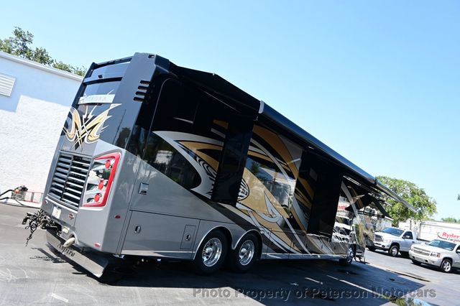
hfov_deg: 73.8
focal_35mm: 24
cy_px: 153
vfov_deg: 53.1
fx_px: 306
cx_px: 230
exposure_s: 1/125
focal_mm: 16
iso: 100
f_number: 5.6
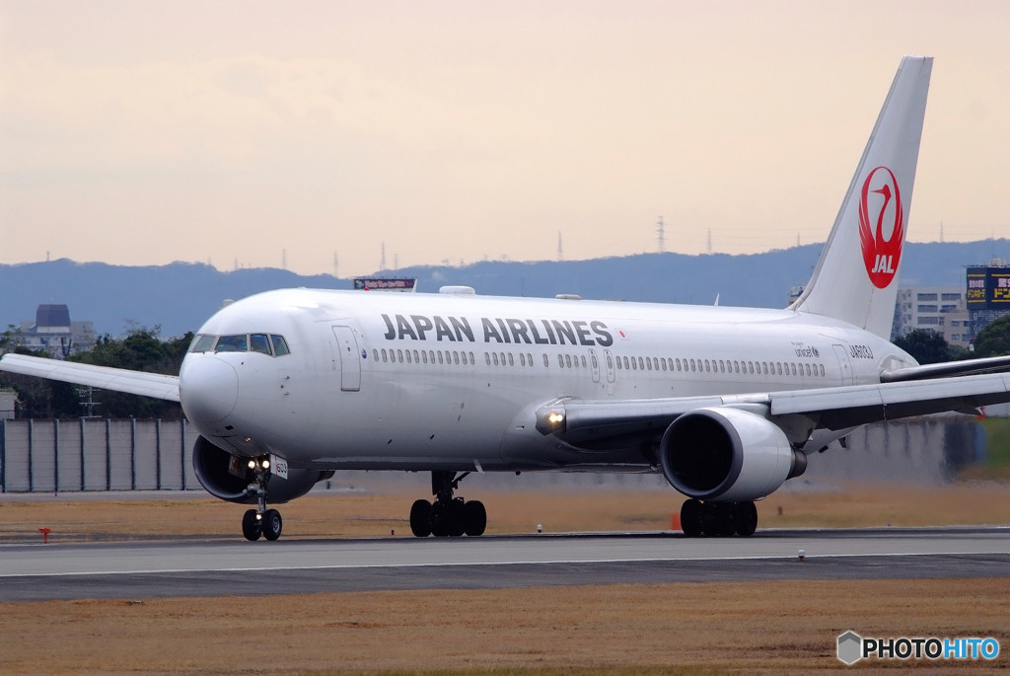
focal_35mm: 450
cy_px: 338
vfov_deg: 3.1
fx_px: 12637
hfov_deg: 4.6
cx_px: 505
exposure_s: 1/3000
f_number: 6.3
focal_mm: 300
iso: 500
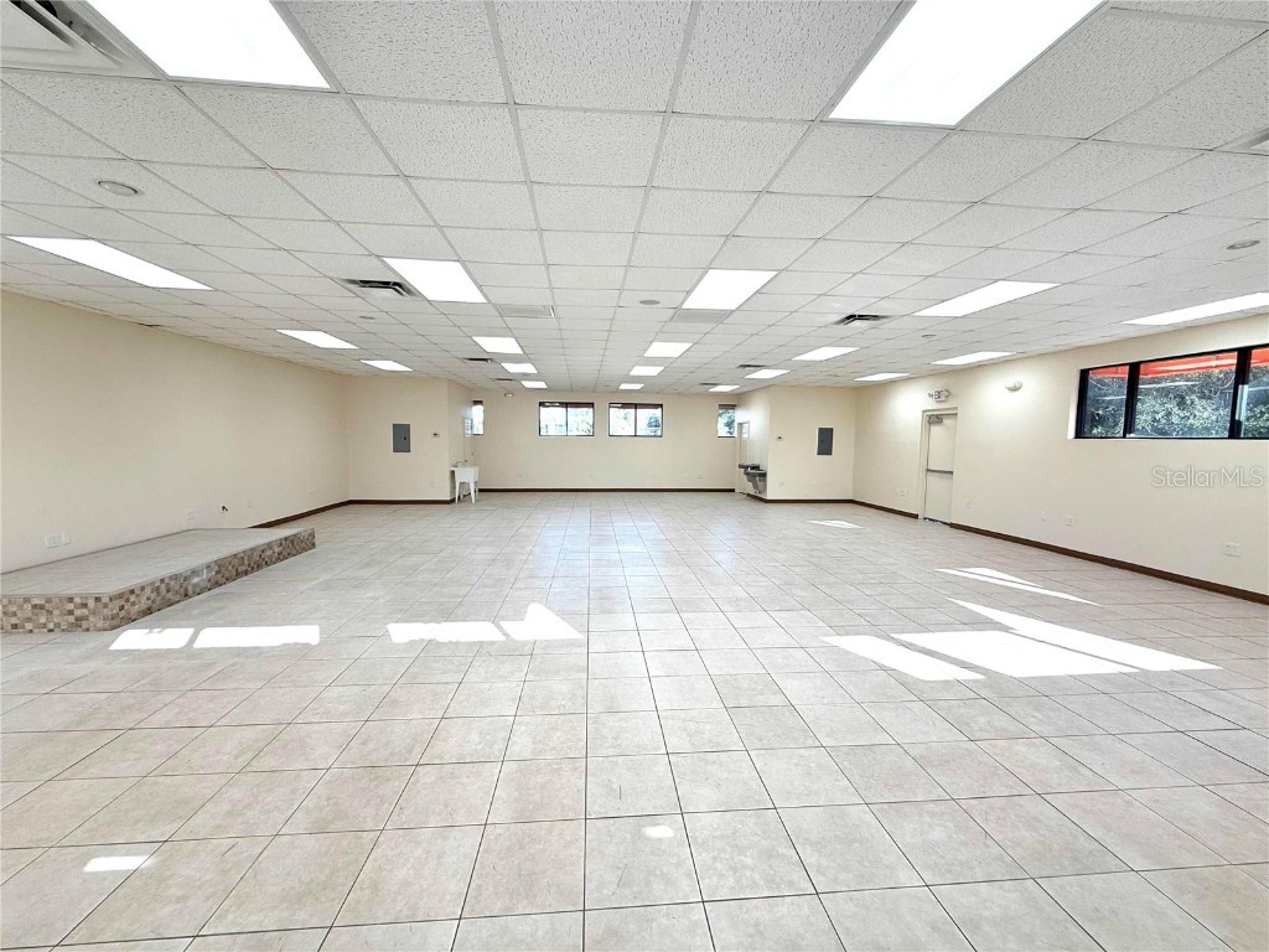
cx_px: 634
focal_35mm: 14
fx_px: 513
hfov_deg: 102.1
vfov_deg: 85.7
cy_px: 476
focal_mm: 2.22
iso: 64
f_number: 2.2
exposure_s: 1/120
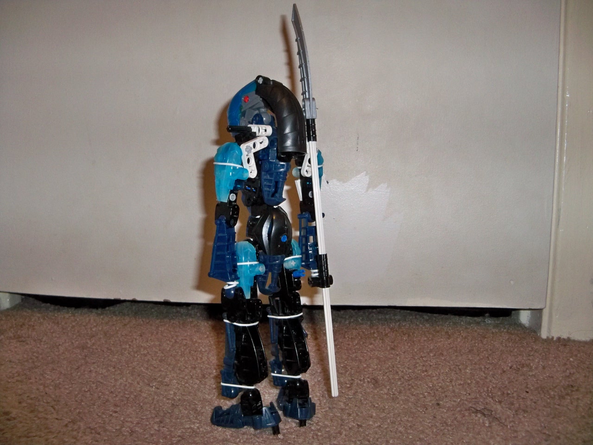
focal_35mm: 35
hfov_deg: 52.6
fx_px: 600
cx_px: 296
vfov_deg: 40.7
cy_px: 222
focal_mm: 6.2
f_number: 3.5
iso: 200
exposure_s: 1/30
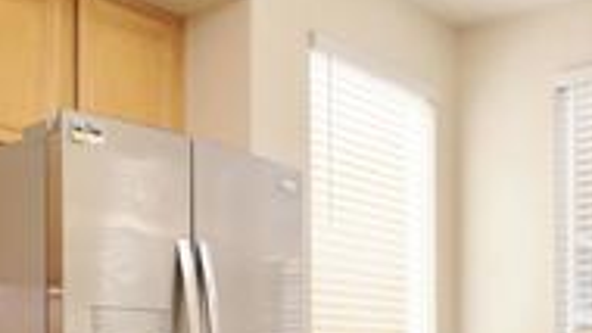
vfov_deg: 21.2
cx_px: 271
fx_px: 832
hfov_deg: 39.1
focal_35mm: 53
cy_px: 394
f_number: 4.5
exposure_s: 1/60
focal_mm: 10
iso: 100
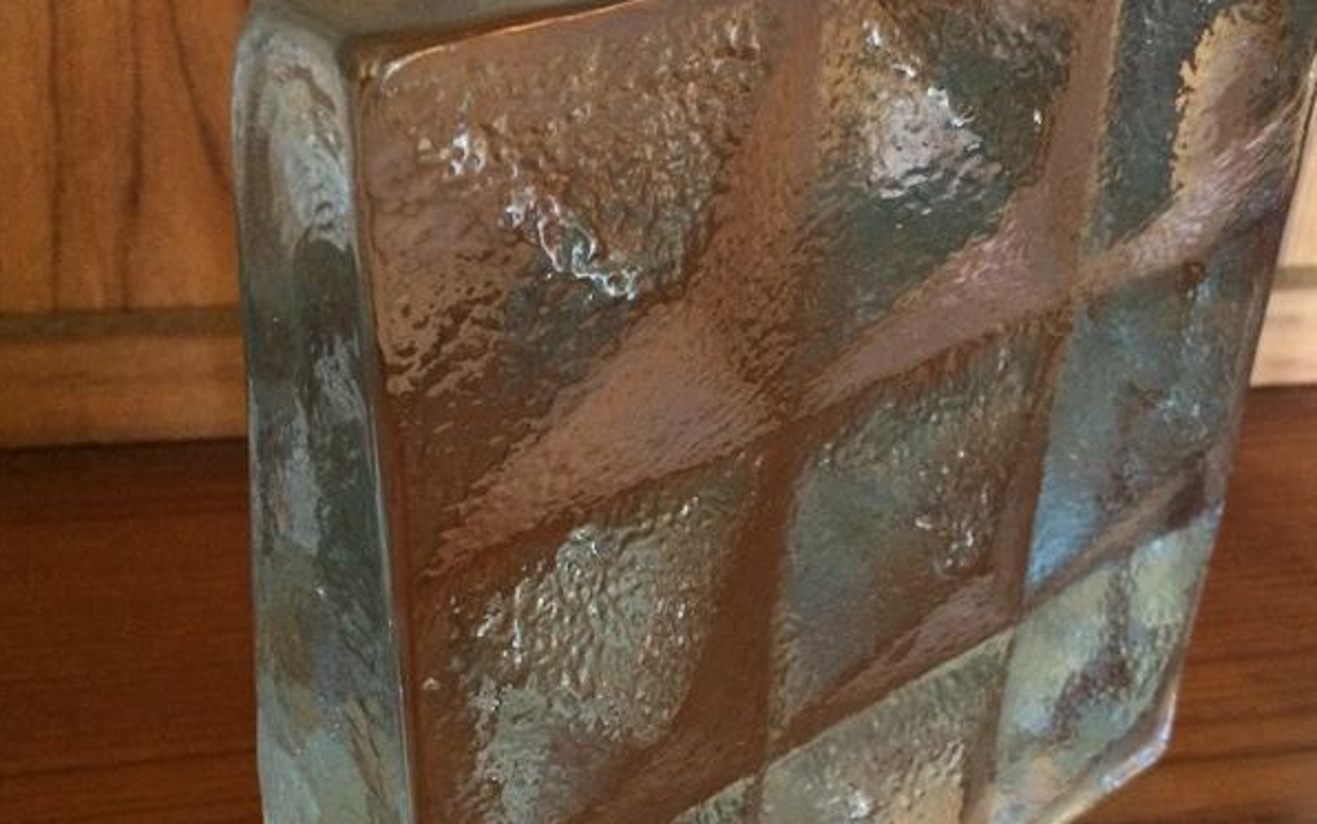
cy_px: 534
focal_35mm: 48
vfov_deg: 26.8
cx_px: 844
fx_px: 1723
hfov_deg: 41.4
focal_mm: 4.12
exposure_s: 1/15
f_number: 2.2
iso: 320
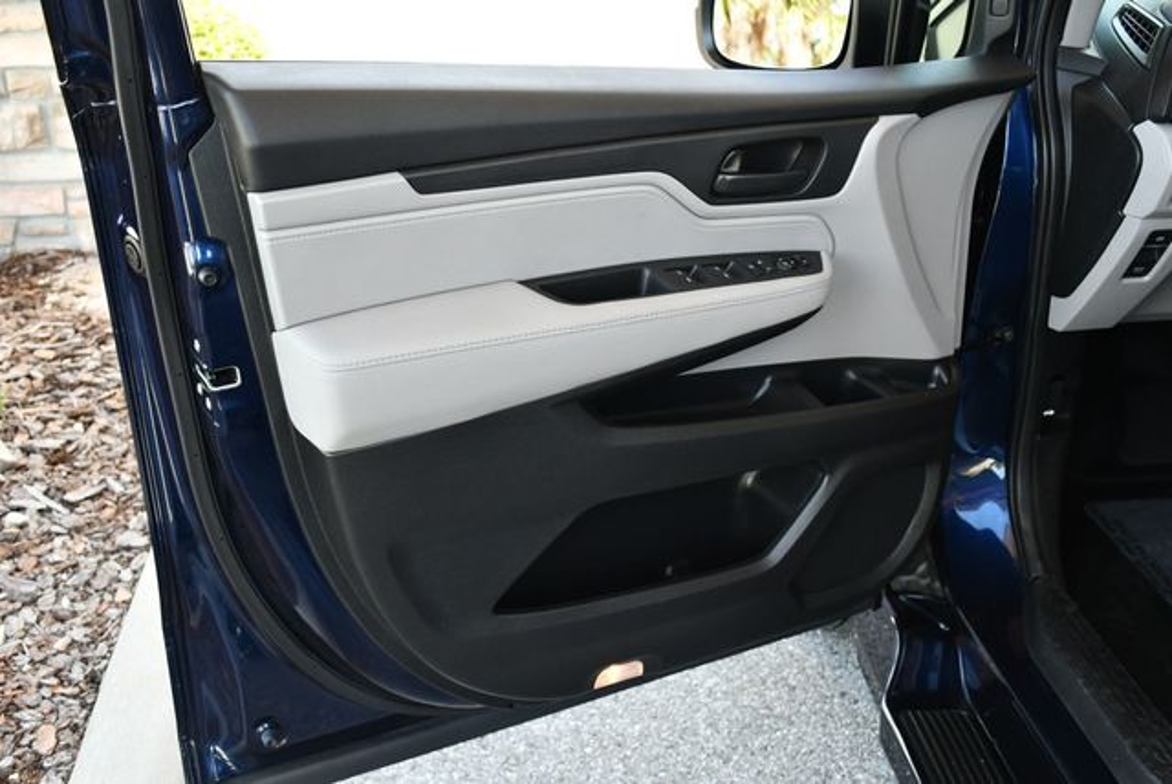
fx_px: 1173
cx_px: 586
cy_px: 392
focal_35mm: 36
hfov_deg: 53.1
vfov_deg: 36.9
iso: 400
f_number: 3.5
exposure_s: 1/250
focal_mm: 18
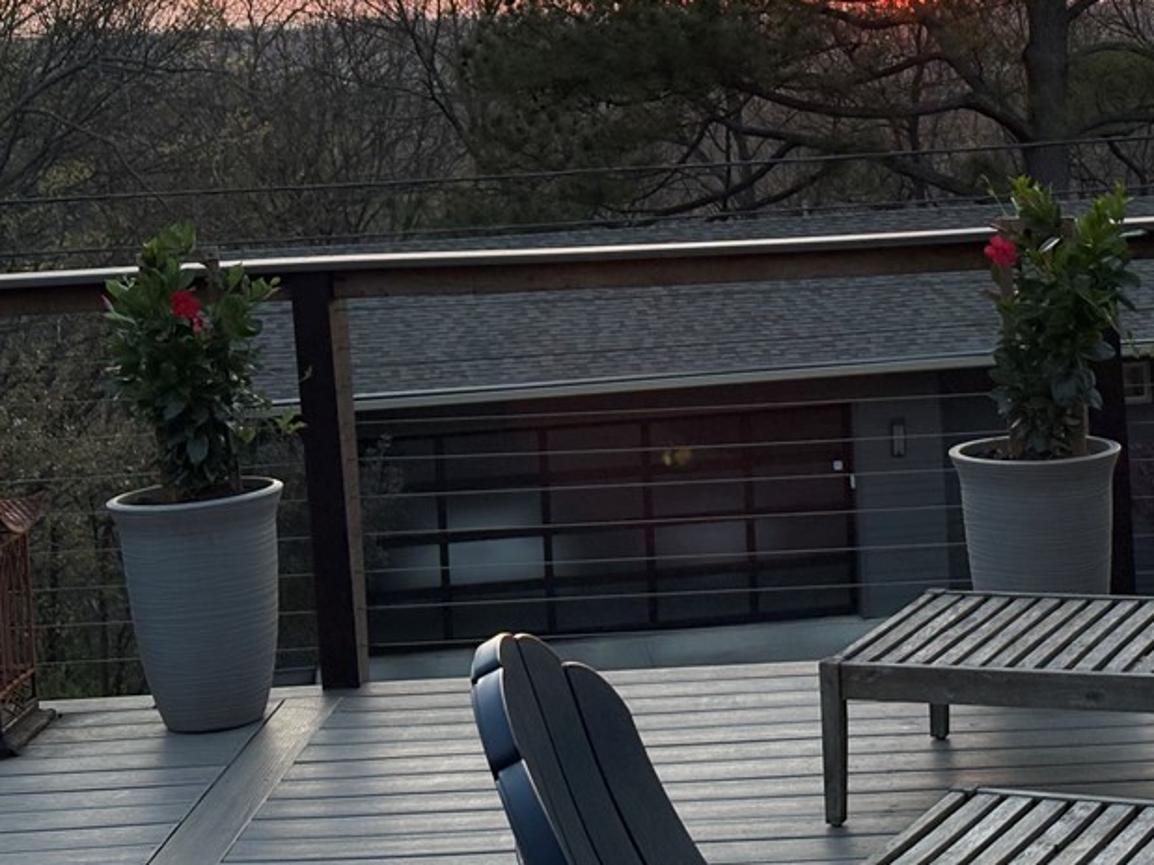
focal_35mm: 86
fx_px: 2866
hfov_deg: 22.6
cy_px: 201
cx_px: 811
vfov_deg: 17.1
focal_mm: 5.96
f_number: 1.6
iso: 40
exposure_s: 1/269
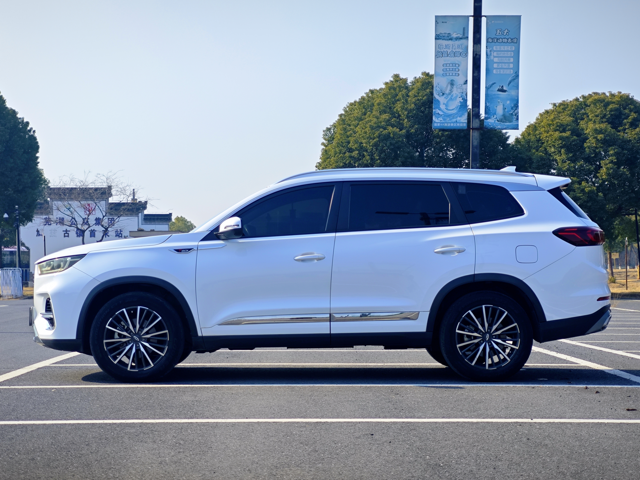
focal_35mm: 75
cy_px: 240
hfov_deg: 26.0
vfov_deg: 19.6
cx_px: 320
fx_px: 1387
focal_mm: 9
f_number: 2
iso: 50
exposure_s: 1/753
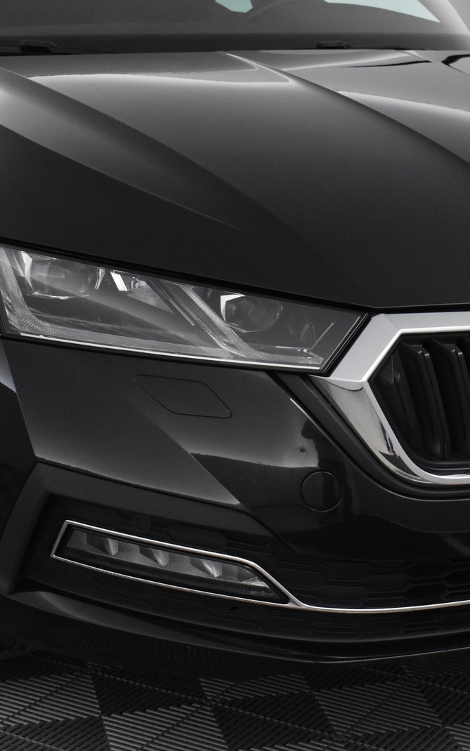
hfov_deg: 17.5
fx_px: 1516
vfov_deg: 27.8
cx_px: 369
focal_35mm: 74
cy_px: 373
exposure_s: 1/160
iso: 3200
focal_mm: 32
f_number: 6.3
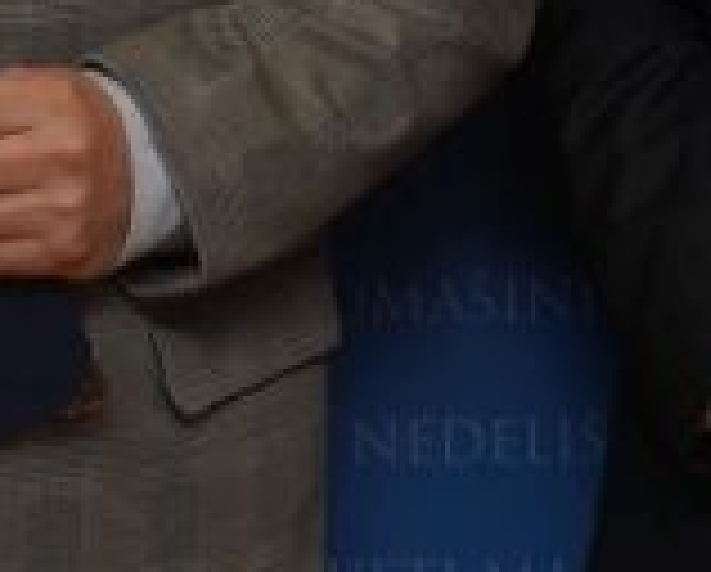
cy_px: -248
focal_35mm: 333
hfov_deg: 5.8
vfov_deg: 4.6
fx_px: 7021
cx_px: -227
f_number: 4
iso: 500
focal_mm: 25.2
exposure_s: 1/160
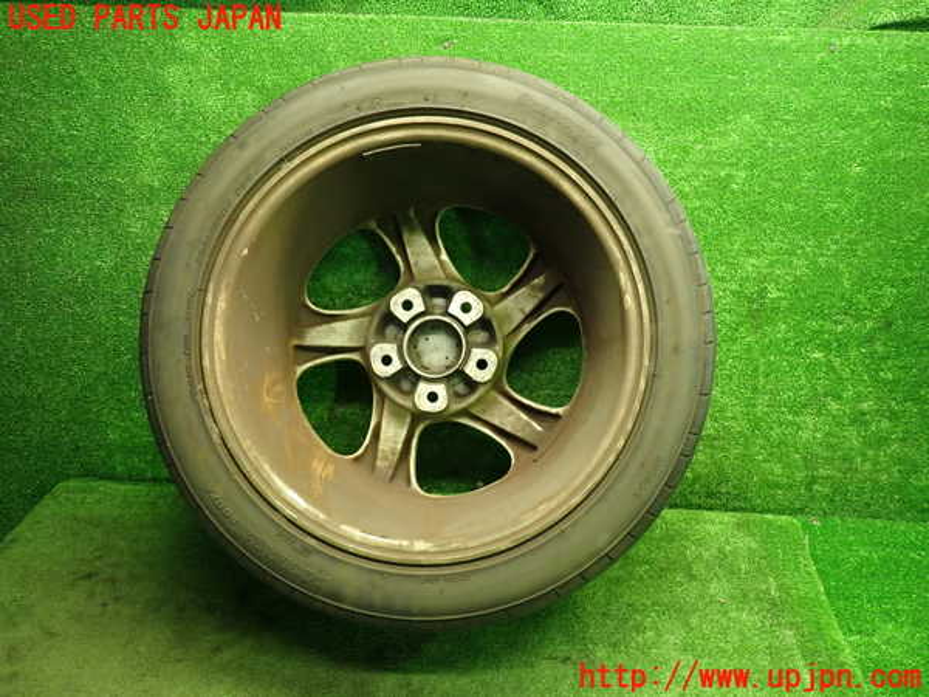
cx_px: 464
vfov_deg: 54.9
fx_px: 671
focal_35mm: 25
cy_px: 348
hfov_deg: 69.4
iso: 320
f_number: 2
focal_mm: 4.5
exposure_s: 1/30
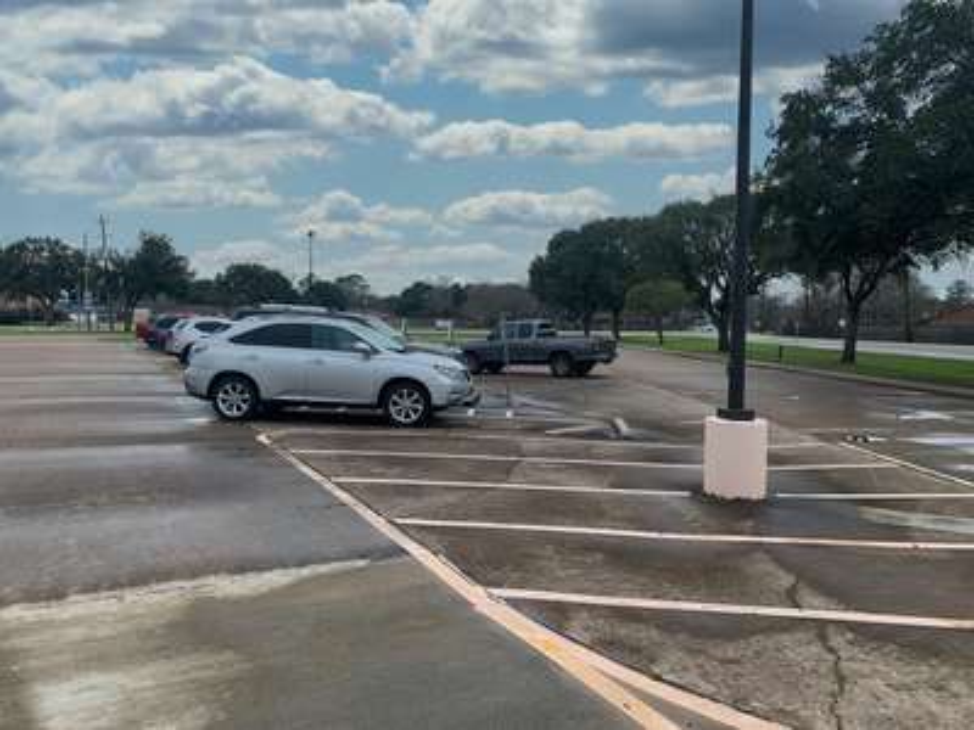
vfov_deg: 53.1
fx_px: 732
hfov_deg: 67.3
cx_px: 487
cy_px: 365
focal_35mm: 26
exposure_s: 1/1032
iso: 25
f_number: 1.8
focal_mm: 4.25
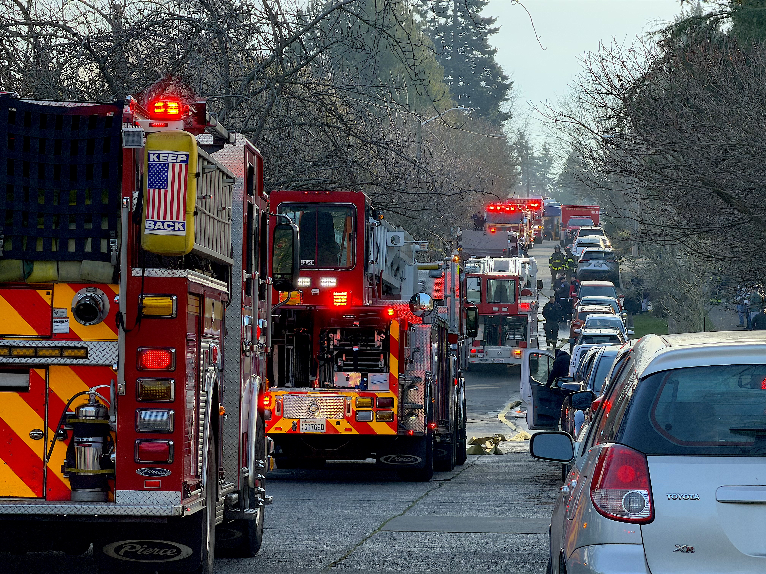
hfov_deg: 9.9
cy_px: 287
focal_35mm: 200
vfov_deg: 7.4
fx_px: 4426
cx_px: 383
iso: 40
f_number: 2.8
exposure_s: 1/215
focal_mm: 16.89
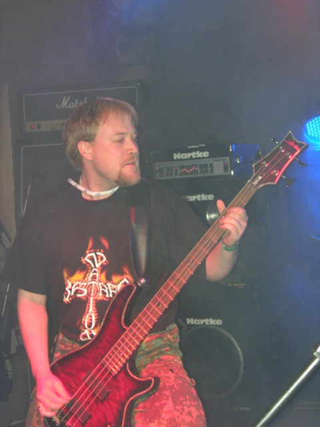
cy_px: 214
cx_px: 160
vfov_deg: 27.0
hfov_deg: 20.4
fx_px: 887
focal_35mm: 72
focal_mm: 14.9
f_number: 3.7
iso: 156
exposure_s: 1/60.1
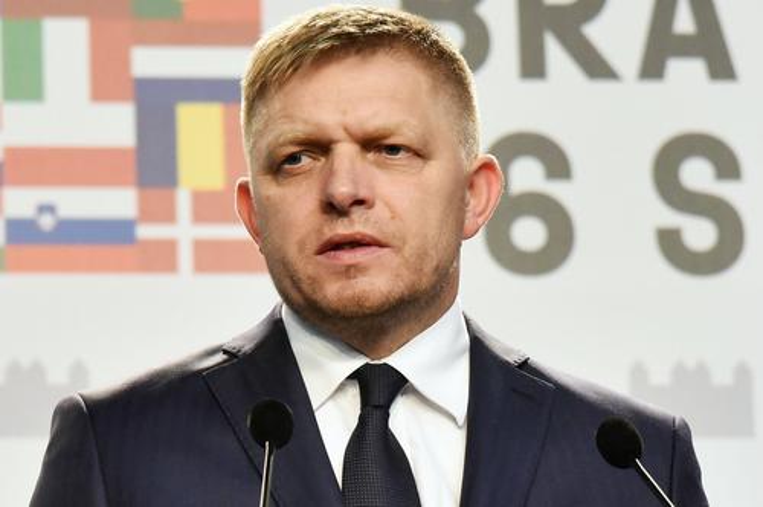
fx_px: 2540
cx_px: 382
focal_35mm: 120
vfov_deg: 11.4
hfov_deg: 17.1
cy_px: 254
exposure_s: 1/200
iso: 4000
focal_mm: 120
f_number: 5.6
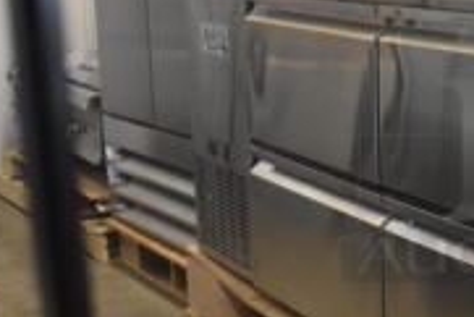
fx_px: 1199
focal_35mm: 91
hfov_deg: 20.3
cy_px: 144
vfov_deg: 15.1
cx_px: 634
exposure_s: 1/125
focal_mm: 18
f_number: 3.5
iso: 2200
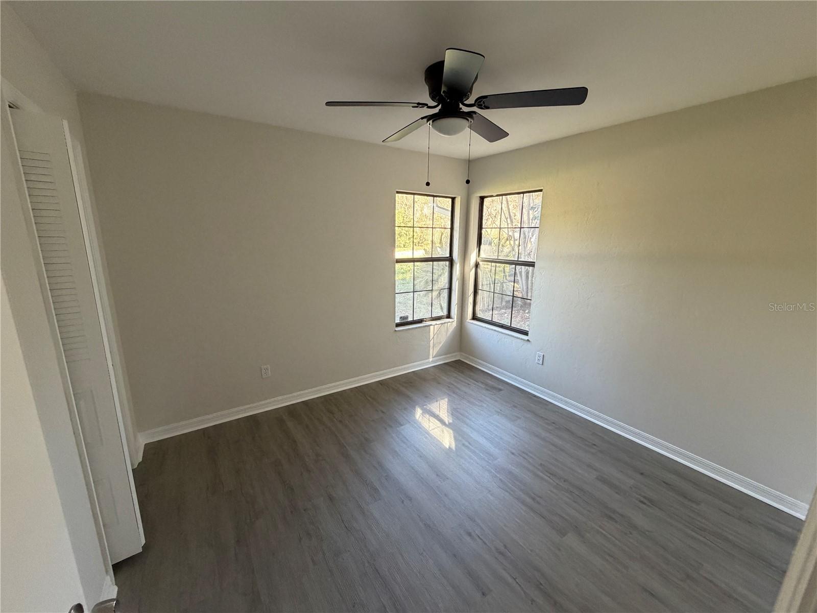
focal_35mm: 14
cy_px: 306
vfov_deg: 85.7
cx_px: 408
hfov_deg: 102.1
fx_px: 330
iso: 320
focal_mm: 2.22
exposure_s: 1/79
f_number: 2.2
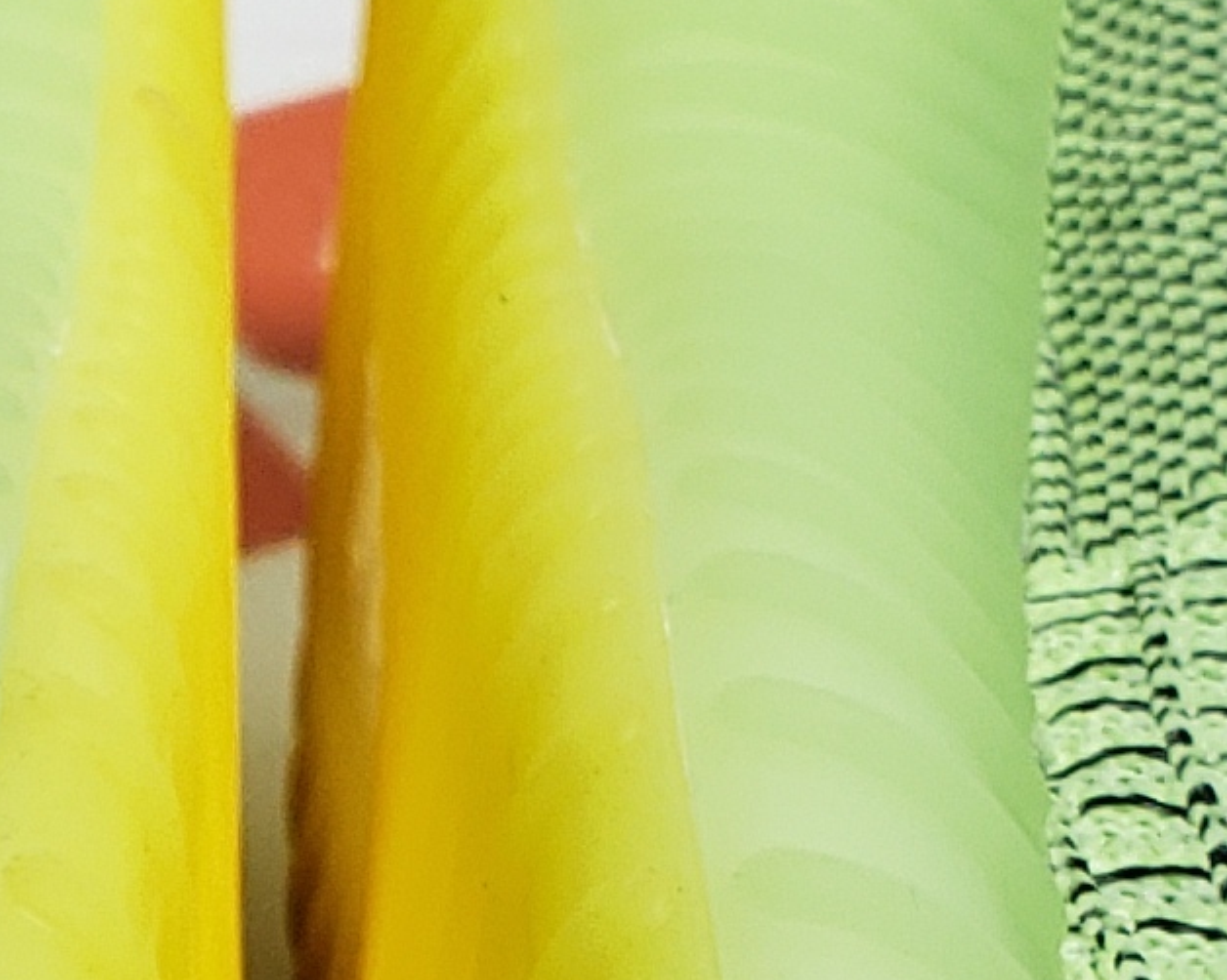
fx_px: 5917
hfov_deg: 11.6
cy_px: 1552
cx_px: -180
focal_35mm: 163
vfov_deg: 9.2
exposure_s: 1/252
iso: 50
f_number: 2.4
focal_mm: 4.3
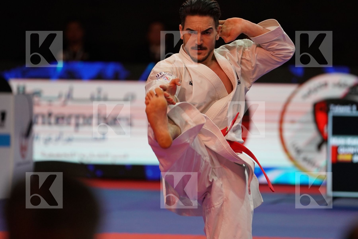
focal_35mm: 300
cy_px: 120
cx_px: 179
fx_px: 2983
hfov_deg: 6.9
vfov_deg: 4.6
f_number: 2.8
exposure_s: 1/500
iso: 1600
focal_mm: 200
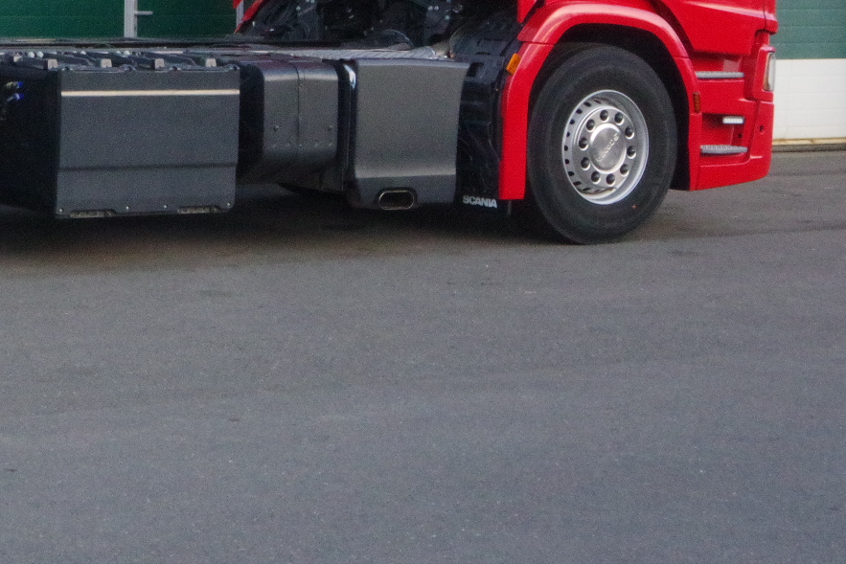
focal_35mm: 100
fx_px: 2350
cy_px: -10
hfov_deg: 19.7
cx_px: -41
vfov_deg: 13.5
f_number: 22
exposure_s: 1/60
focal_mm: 31
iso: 6400
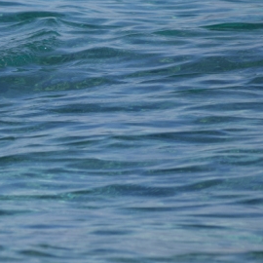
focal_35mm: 967
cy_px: 133
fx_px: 8312
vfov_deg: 1.8
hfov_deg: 1.8
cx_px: -233
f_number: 7.1
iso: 200
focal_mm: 200
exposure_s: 1/800
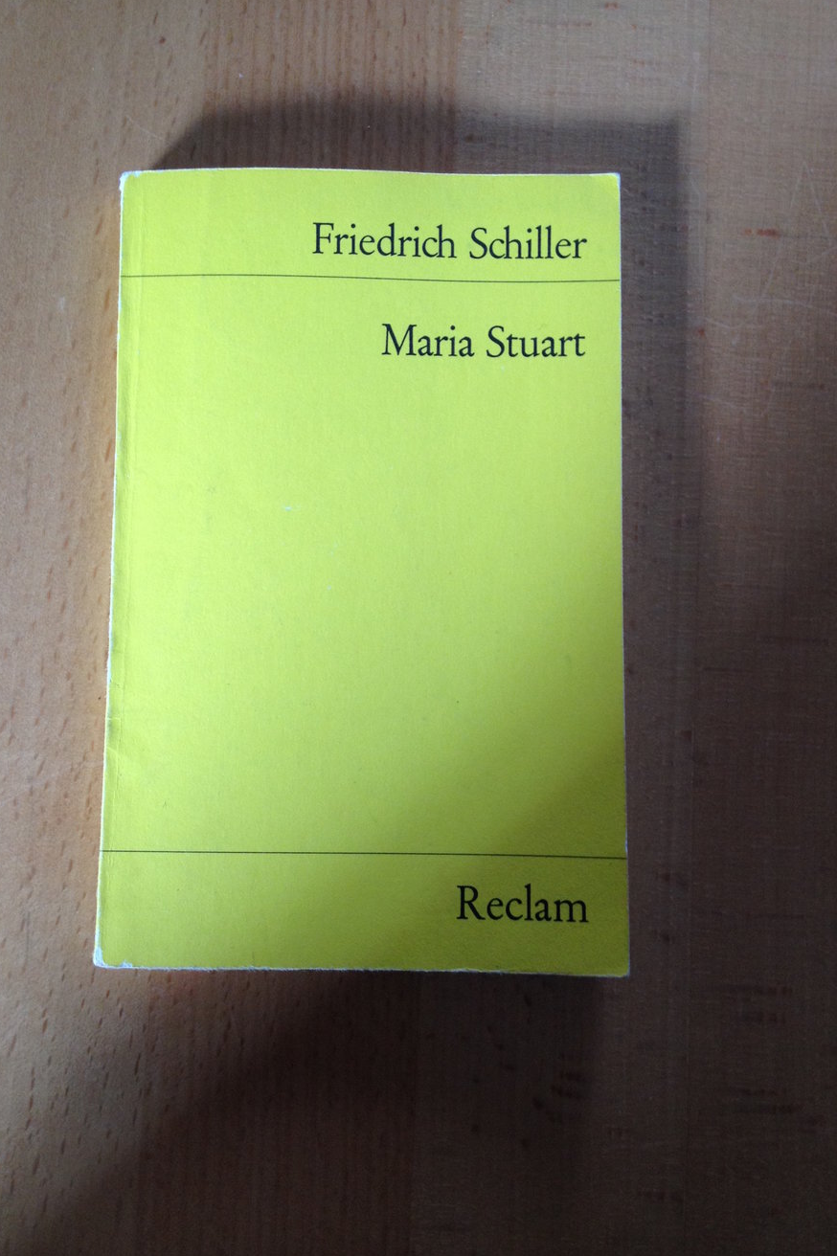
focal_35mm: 37
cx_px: 381
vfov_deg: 51.9
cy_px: 632
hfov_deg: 35.9
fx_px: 1291
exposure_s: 1/20
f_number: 2.4
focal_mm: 4.28
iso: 100
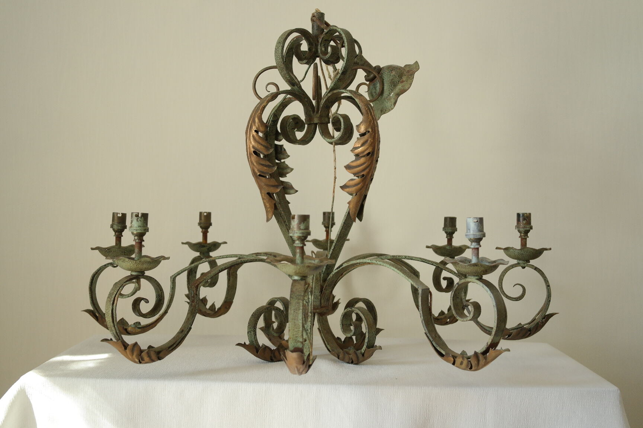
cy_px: 214
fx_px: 947
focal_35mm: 53
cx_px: 322
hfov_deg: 37.5
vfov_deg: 25.5
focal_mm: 35
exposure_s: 1/40
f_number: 5.6
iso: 800
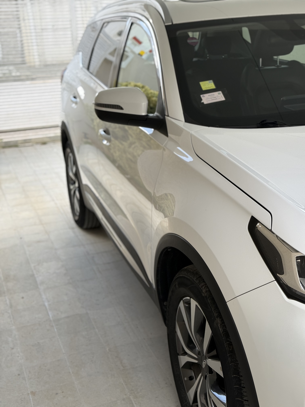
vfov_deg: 39.7
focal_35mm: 48
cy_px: 204
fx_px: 564
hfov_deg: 30.3
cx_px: 152
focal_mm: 6.76
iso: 64
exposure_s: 1/592
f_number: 1.78
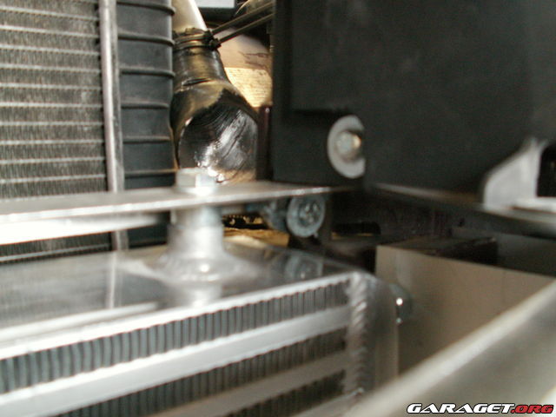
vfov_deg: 40.7
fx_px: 562
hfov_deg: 52.6
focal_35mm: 35
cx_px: 278
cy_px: 208
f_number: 2.8
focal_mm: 5.86
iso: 160
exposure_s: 1/5
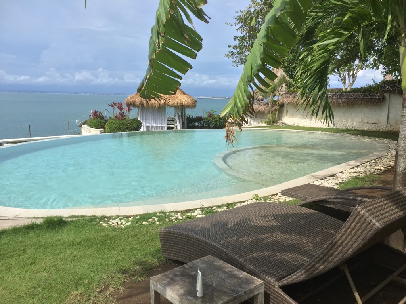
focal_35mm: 29
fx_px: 340
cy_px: 152
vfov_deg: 48.2
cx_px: 203
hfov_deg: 61.7
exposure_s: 1/2083
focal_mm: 4.15
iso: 32
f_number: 2.2
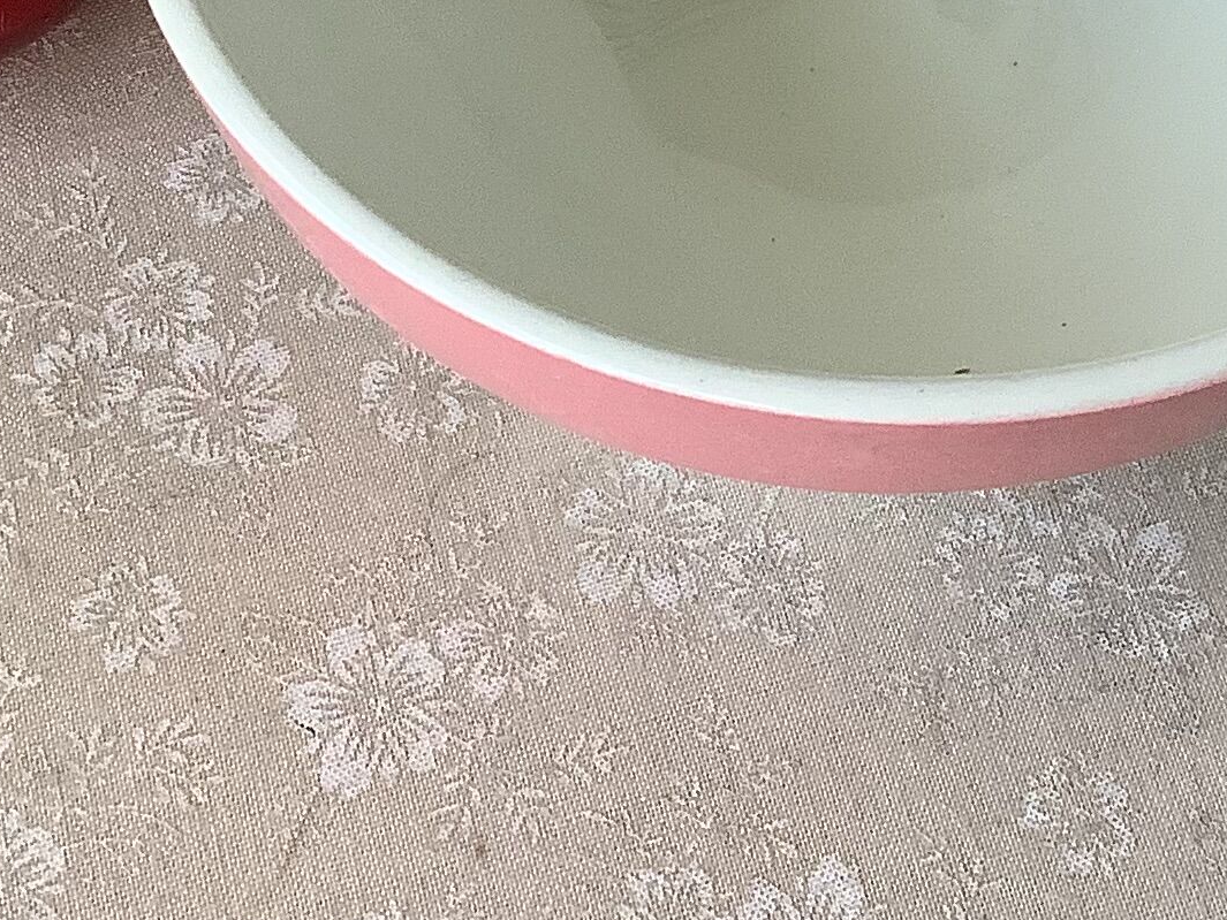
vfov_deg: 14.9
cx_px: 887
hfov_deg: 20.5
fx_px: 3368
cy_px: -239
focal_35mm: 95
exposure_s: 1/120
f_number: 2.4
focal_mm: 3.3
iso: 64
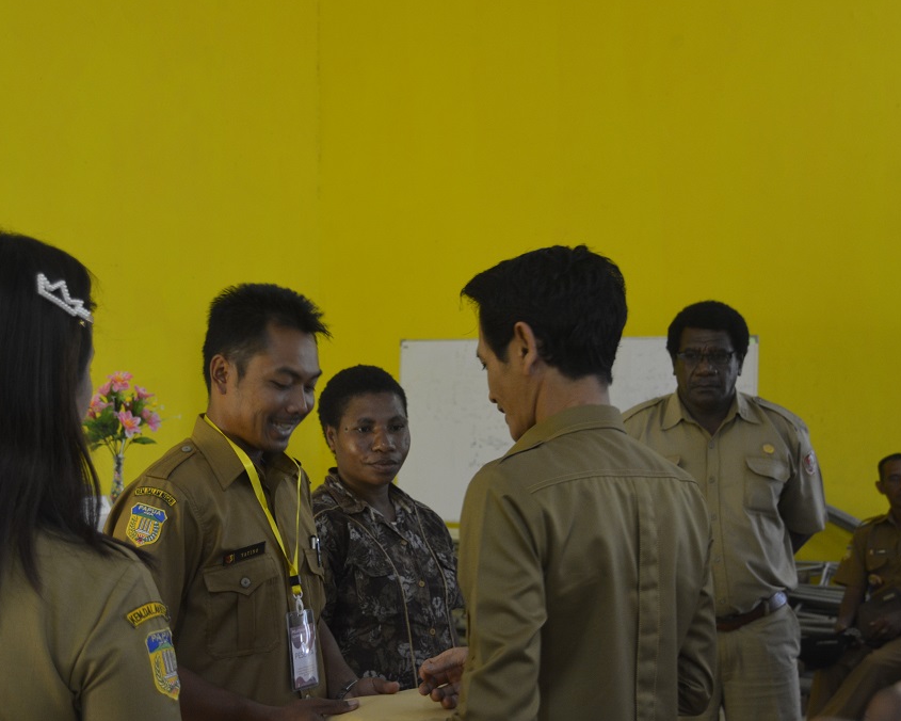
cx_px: 341
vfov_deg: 23.8
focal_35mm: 64
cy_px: 382
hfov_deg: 29.5
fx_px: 1707
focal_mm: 32
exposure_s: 1/45
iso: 800
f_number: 4
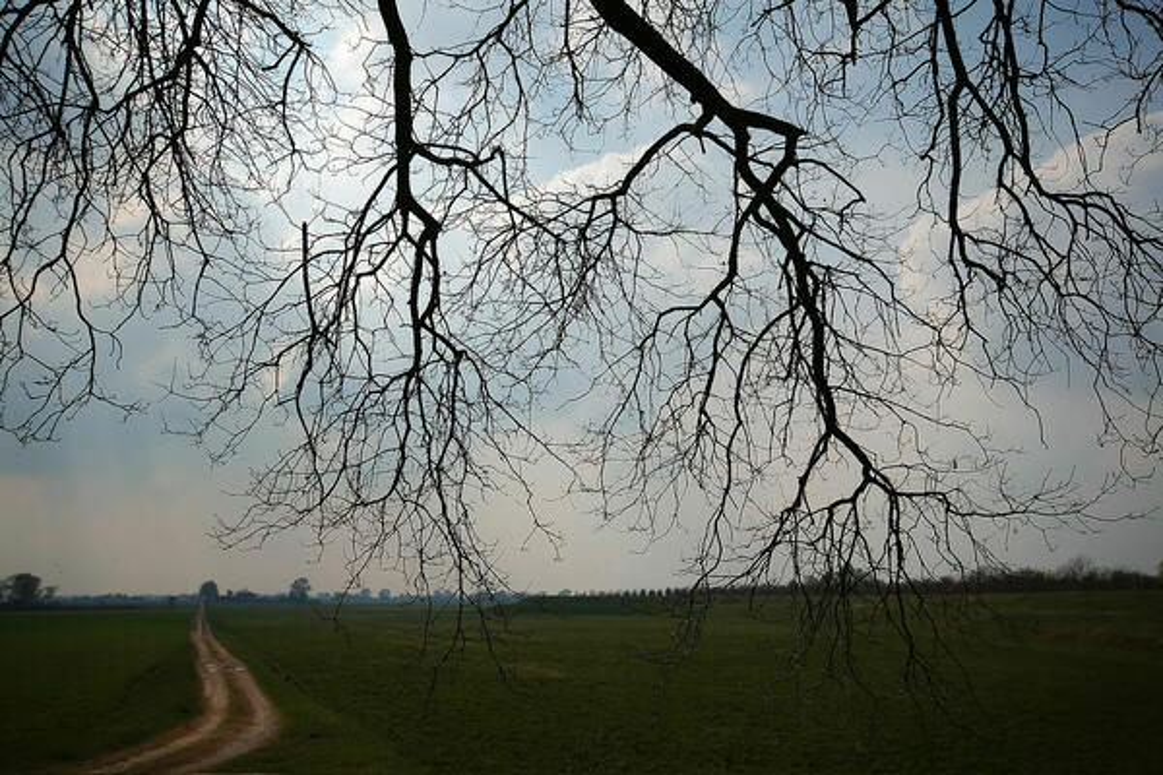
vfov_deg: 43.6
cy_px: 388
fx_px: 969
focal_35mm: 30
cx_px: 582
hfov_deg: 61.9
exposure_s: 1/800
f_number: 10
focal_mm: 20
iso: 100
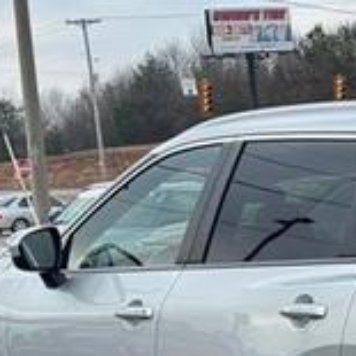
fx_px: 1606
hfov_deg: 12.3
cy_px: 342
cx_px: 434
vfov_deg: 12.5
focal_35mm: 138
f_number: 1.78
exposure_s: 1/1637
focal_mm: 6.76
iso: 64
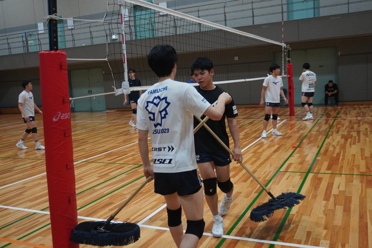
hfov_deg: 55.1
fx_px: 356
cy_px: 124
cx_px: 186
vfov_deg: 38.4
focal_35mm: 34
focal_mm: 23
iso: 2000
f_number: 4
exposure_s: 1/200
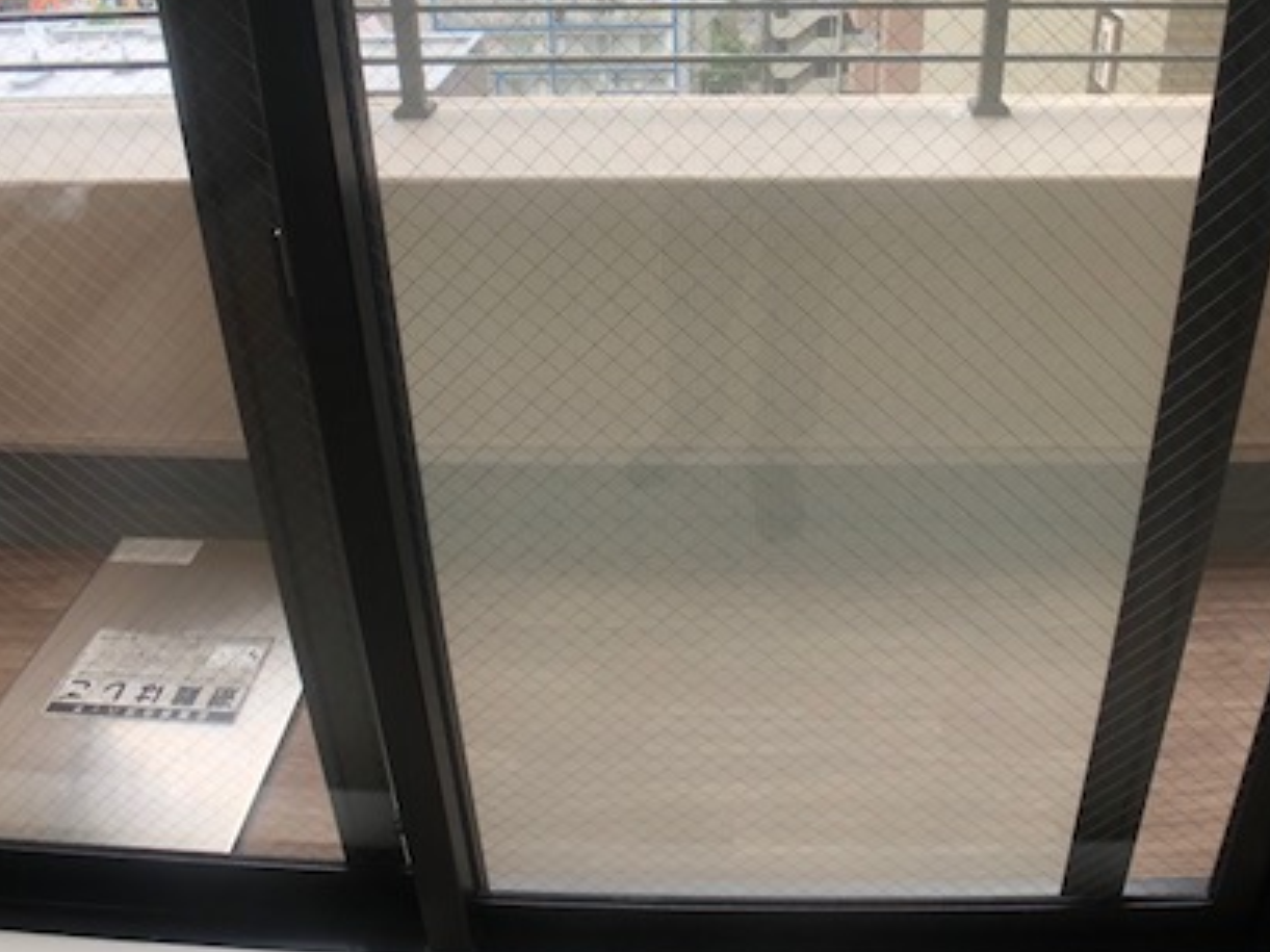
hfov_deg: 42.9
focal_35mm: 44
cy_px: 222
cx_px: 696
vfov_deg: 32.2
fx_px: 1614
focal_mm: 3.99
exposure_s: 1/133
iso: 20
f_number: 1.8
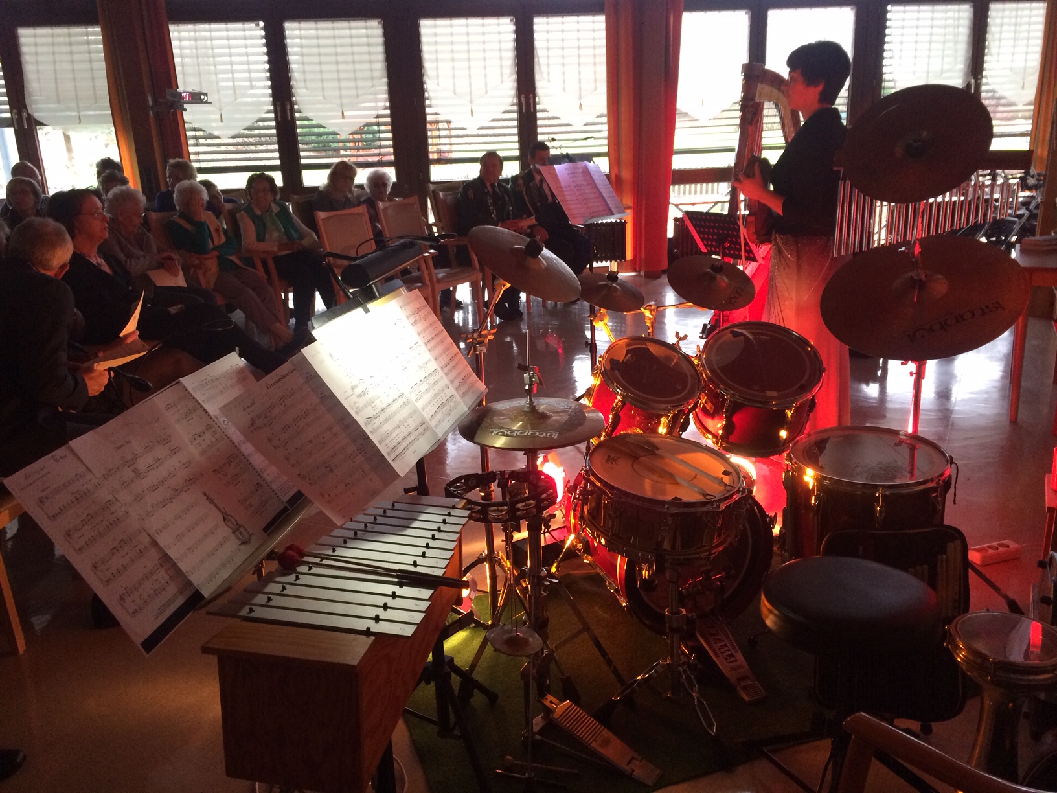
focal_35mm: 29
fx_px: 886
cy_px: 396
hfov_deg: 61.7
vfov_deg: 48.2
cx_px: 528
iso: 200
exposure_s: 1/33
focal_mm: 4.15
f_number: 2.2
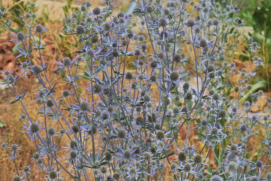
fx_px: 1340
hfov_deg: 11.5
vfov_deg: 7.7
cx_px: 135
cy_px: 82
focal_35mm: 178
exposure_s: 1/250
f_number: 4.5
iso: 100
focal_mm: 30.3
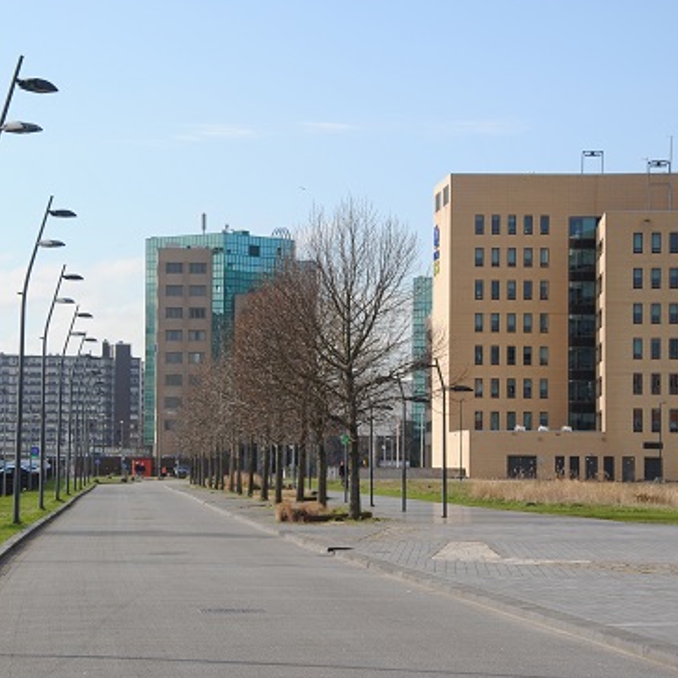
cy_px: 347
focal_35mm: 122
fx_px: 2703
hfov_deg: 14.3
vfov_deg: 14.3
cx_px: 199
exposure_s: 1/200
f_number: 10
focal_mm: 58
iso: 100
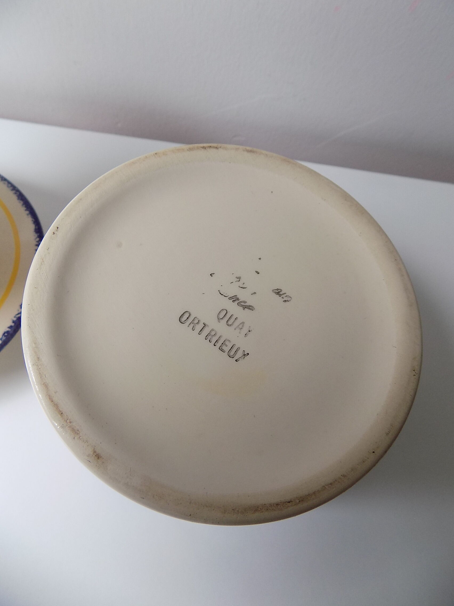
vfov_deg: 73.9
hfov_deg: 58.9
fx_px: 402
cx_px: 227
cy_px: 303
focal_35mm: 23
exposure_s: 1/30
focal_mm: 4
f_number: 3.1
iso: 125
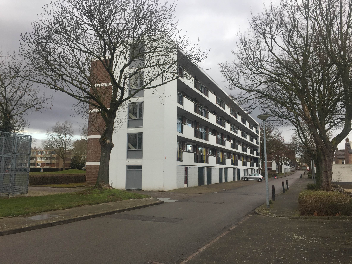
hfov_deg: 61.7
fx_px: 295
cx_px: 176
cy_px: 132
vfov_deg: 48.2
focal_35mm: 29
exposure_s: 1/316
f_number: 2.2
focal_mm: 4.15
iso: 32
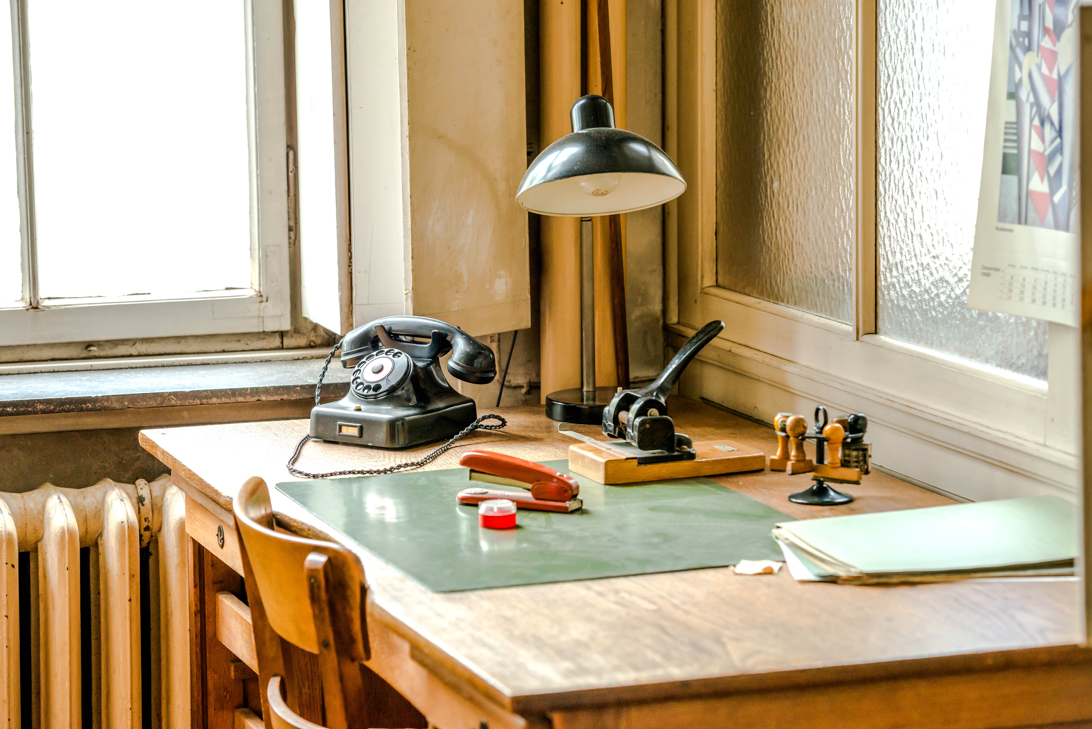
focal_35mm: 112
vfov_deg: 12.2
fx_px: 3398
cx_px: 546
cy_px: 364
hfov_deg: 18.3
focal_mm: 112
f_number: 5.6
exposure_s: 1/90
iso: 1100
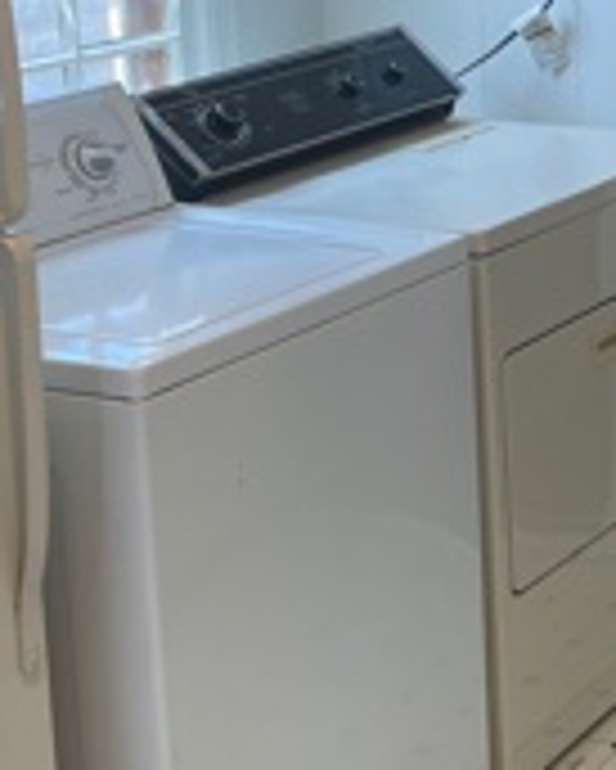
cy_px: 207
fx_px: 2163
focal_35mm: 95
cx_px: 841
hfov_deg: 15.3
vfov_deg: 20.0
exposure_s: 1/120
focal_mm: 4.2
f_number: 1.6
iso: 64
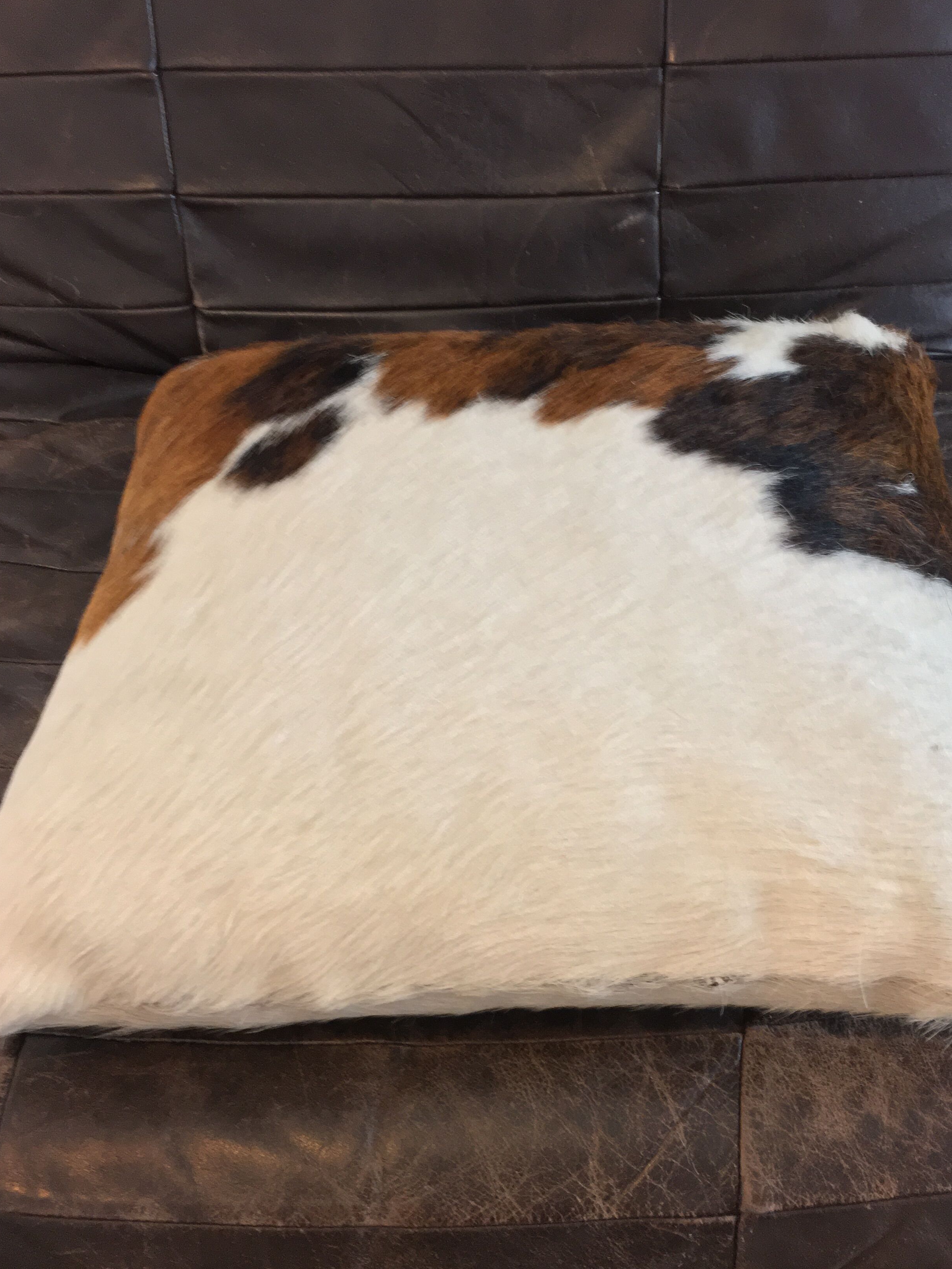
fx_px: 1320
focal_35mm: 36
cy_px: 676
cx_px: 549
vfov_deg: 51.3
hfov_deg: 39.6
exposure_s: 1/33
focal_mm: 4.15
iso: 125
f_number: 2.2
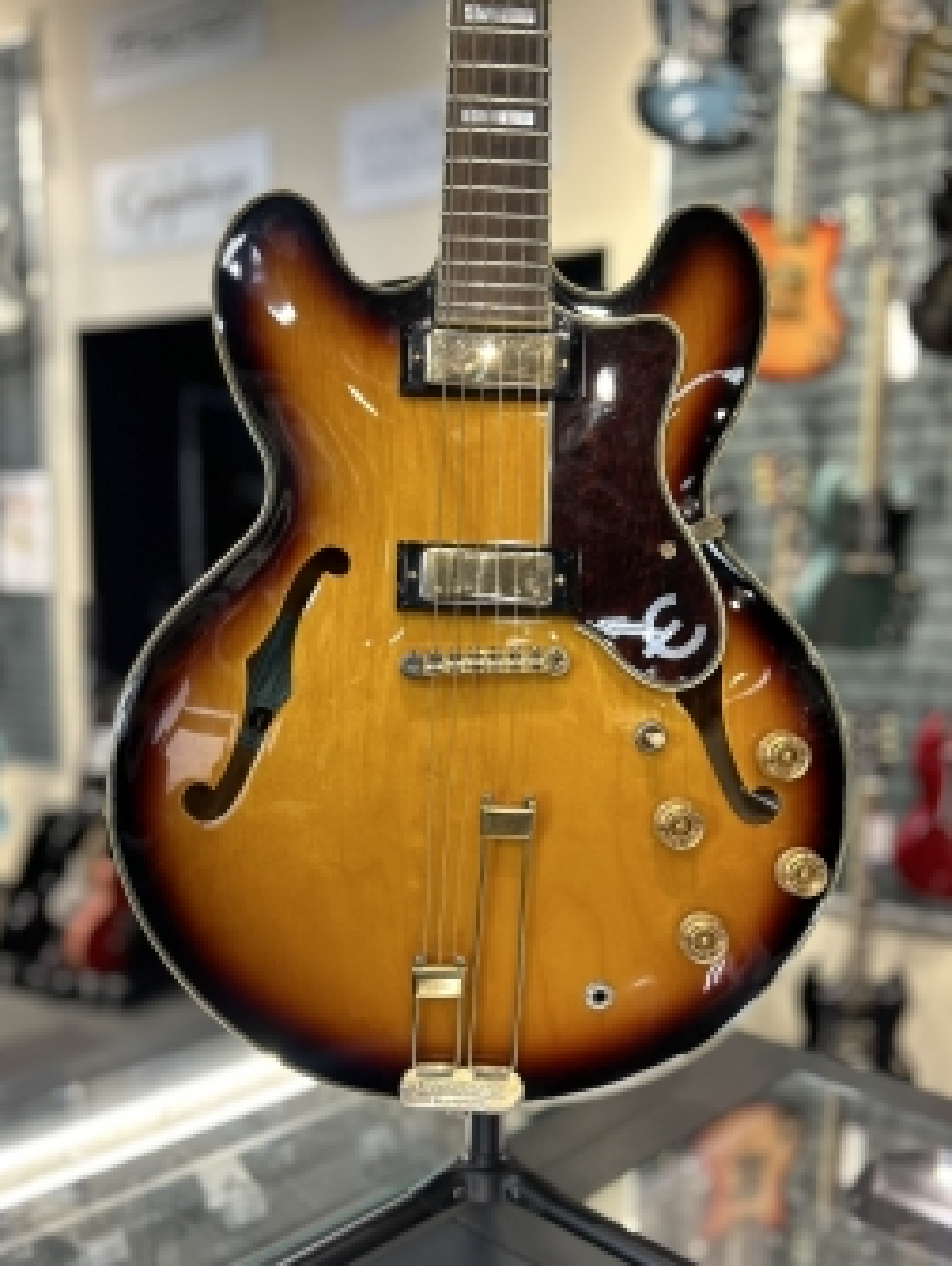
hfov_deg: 45.5
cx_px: 510
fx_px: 1135
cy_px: 737
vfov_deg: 58.0
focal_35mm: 31
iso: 100
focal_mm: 5.7
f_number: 1.5
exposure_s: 1/60
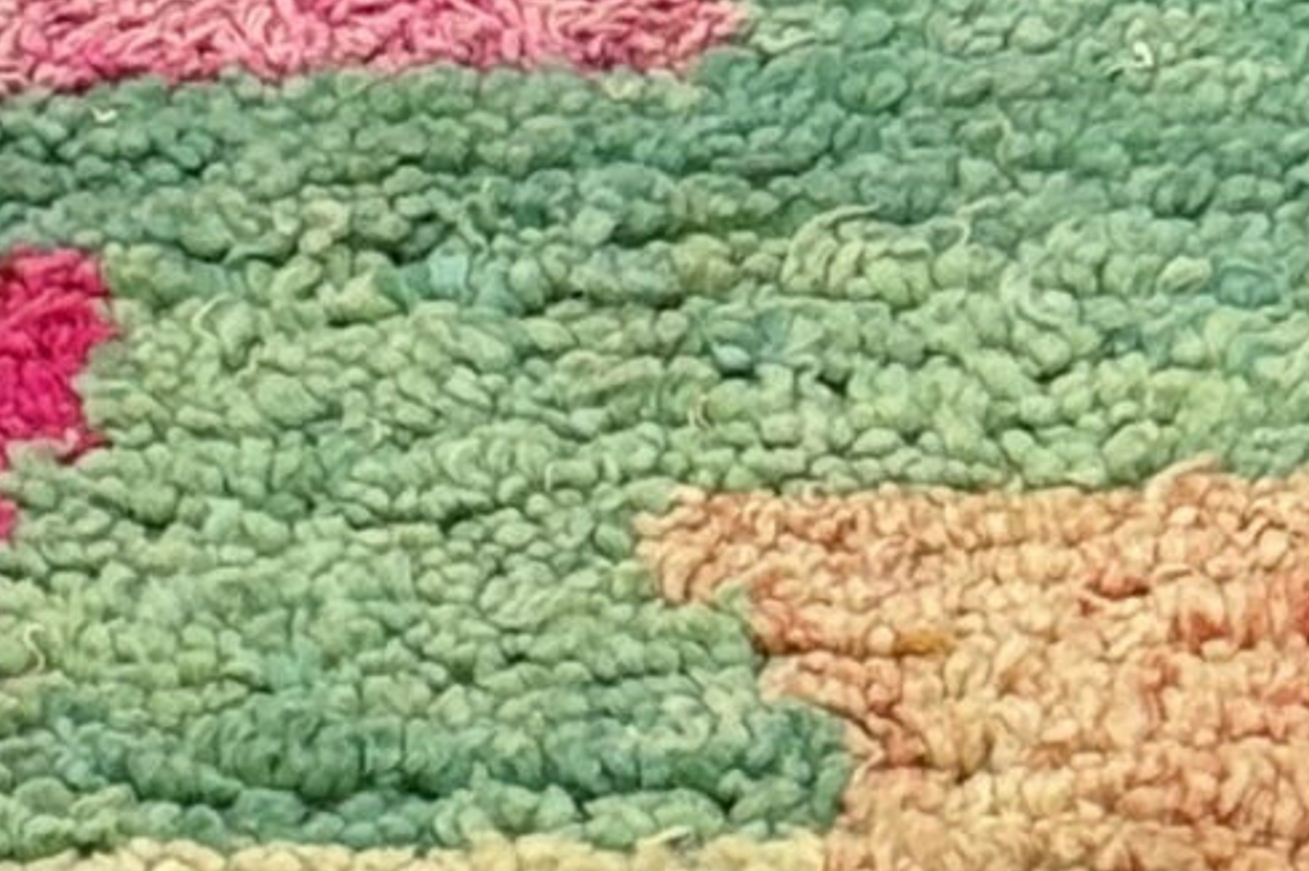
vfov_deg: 5.2
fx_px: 9484
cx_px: 537
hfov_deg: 7.9
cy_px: -256
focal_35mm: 261
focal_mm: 6.76
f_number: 1.78
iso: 100
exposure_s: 1/50
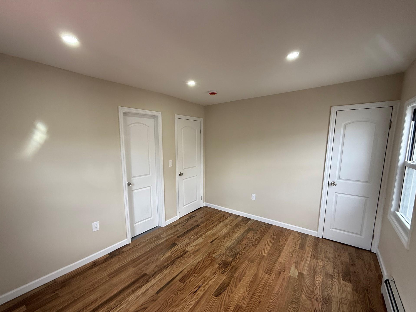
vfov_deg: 81.7
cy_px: 166
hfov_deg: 98.1
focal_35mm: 15
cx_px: 198
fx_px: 180
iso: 125
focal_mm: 2.22
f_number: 2.2
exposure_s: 1/99
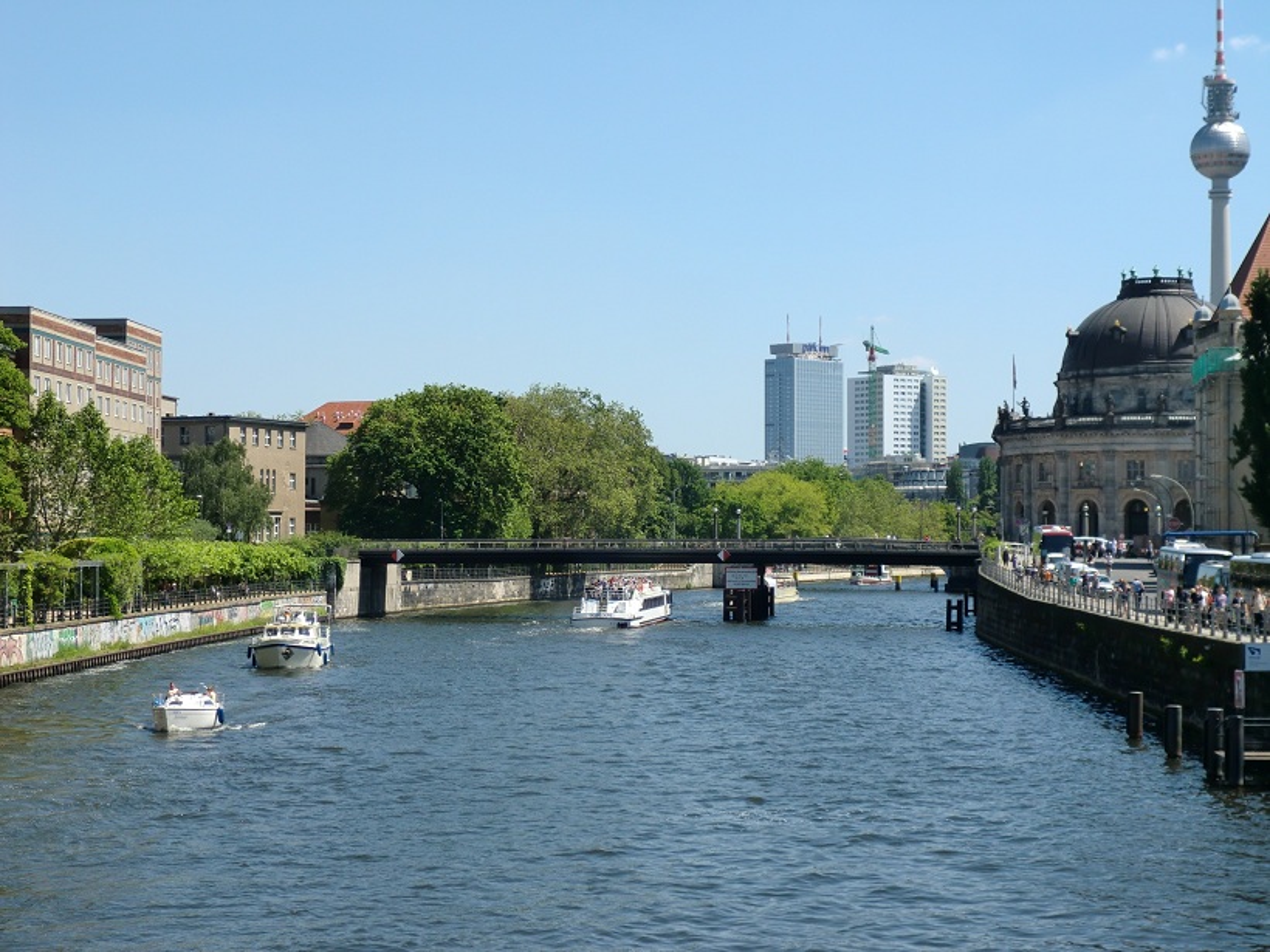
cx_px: 635
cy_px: 476
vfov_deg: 20.2
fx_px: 2678
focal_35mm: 73
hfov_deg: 26.7
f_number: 4.6
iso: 64
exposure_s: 1/500
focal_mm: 13.1
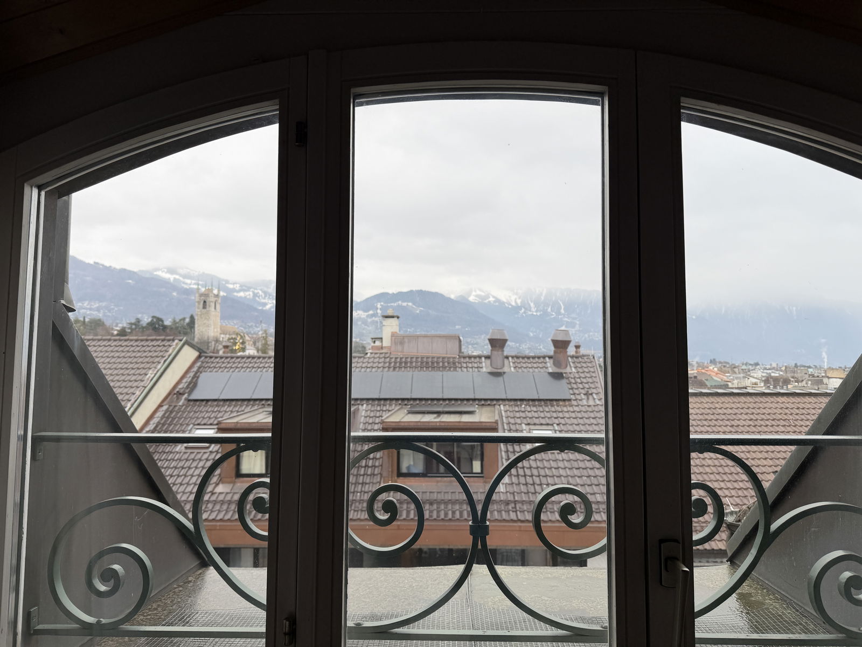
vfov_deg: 56.8
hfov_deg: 71.6
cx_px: 431
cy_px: 324
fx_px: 598
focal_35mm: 24
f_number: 1.78
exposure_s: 1/497
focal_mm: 6.76
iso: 80
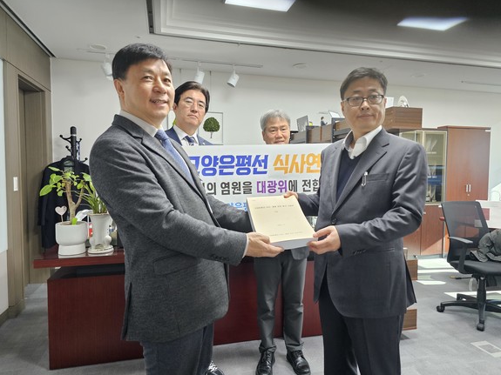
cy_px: 188
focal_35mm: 24
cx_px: 261
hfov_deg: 71.6
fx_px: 347
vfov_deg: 56.8
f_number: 1.7
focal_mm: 6.3
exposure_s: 1/120
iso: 800
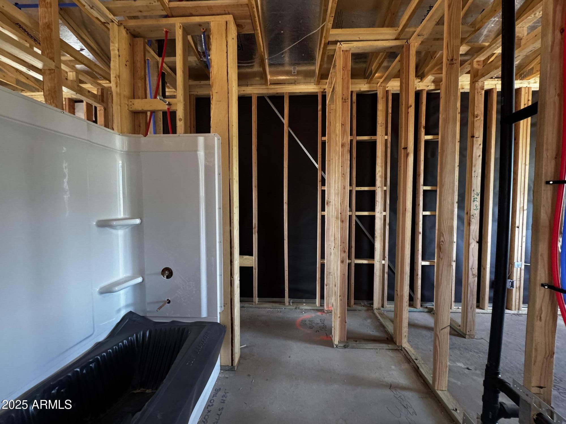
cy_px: 212
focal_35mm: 14
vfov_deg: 85.7
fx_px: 229
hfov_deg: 102.1
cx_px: 283
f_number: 2.2
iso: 400
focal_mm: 2.22
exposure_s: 1/60
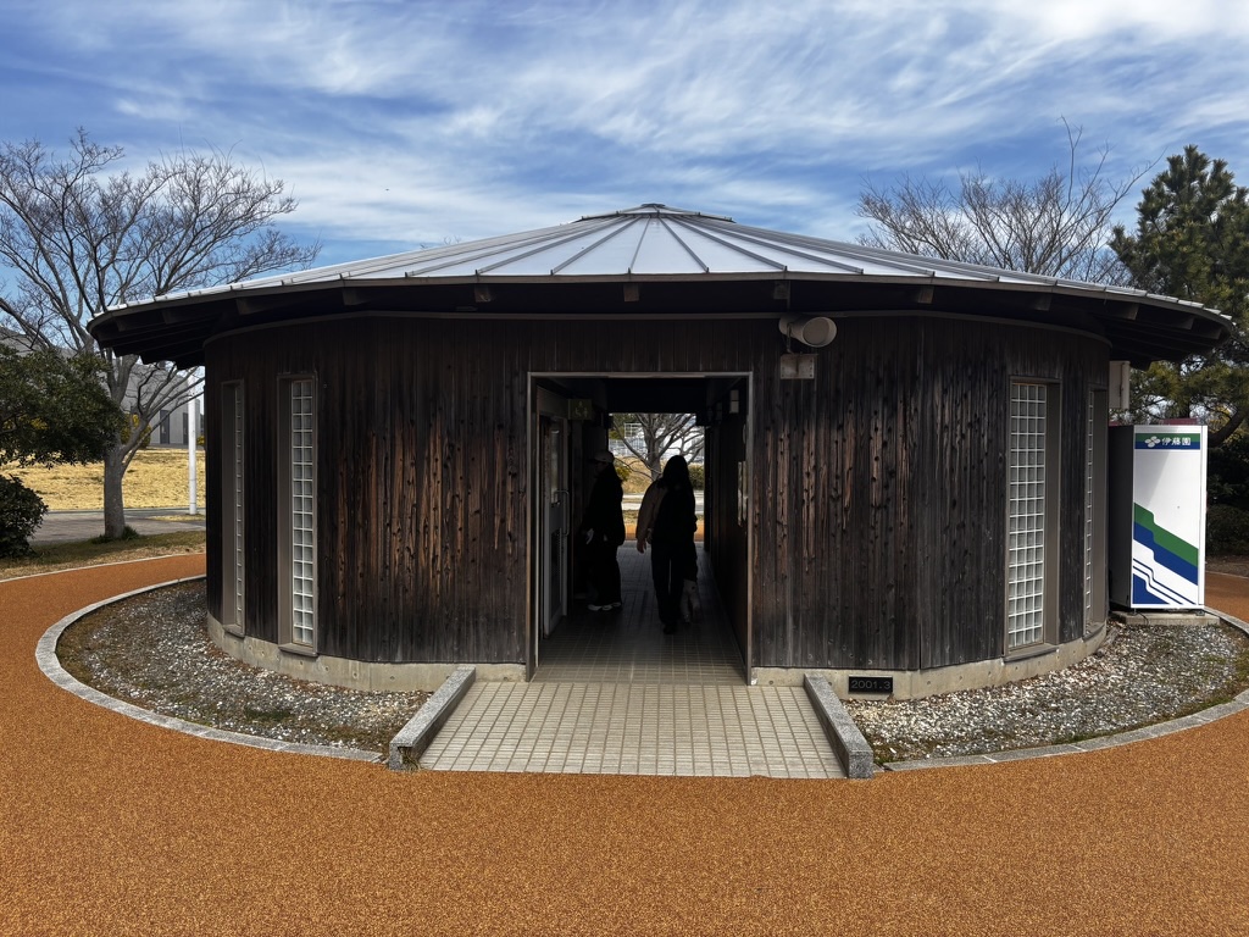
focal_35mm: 26
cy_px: 468
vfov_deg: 53.1
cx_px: 624
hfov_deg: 67.3
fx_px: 938
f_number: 1.6
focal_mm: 5.96
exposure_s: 1/2639
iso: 50
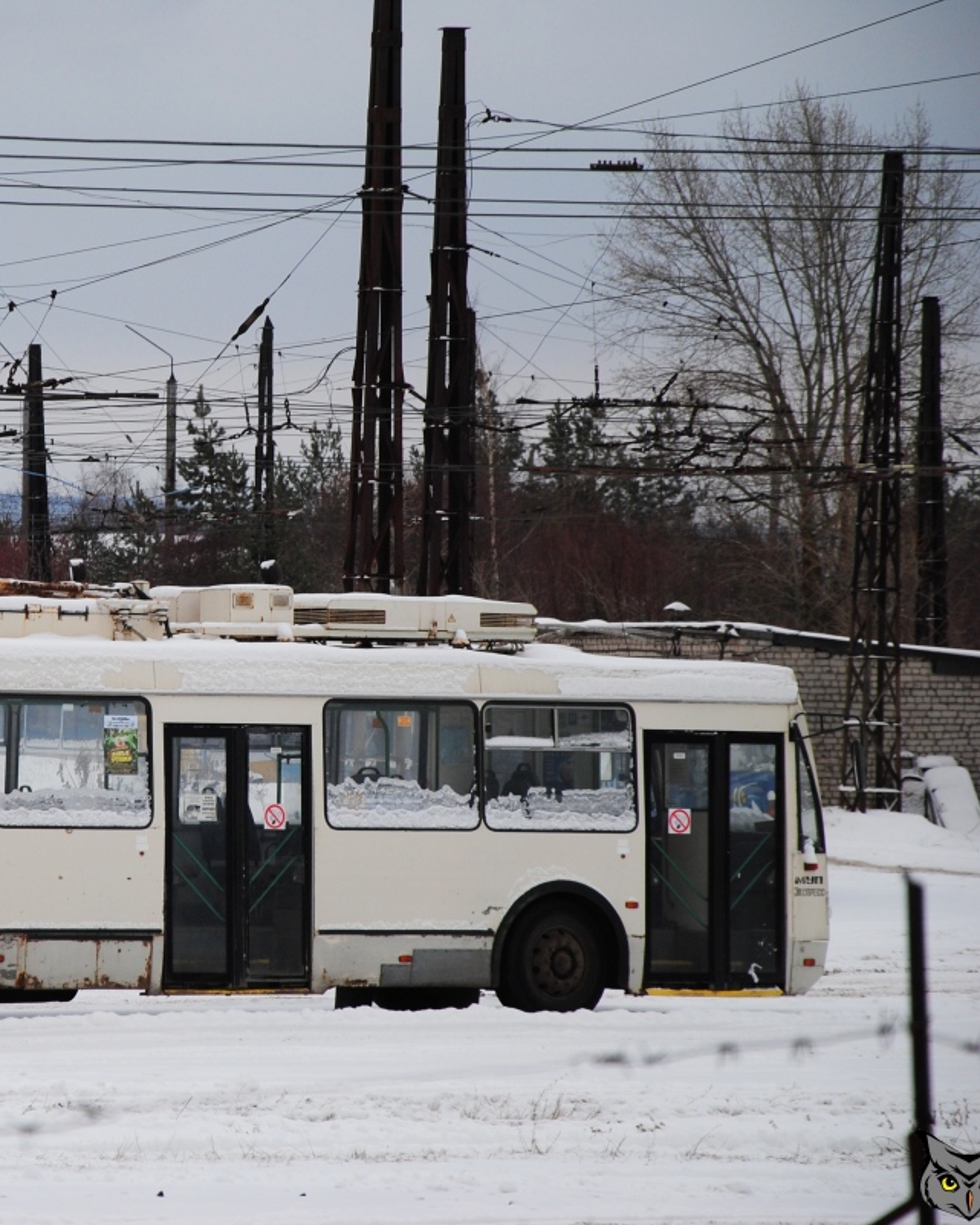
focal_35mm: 222
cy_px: 612
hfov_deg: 7.0
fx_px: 8036
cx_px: 113
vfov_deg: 8.7
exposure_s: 1/125
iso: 200
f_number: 5.6
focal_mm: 105
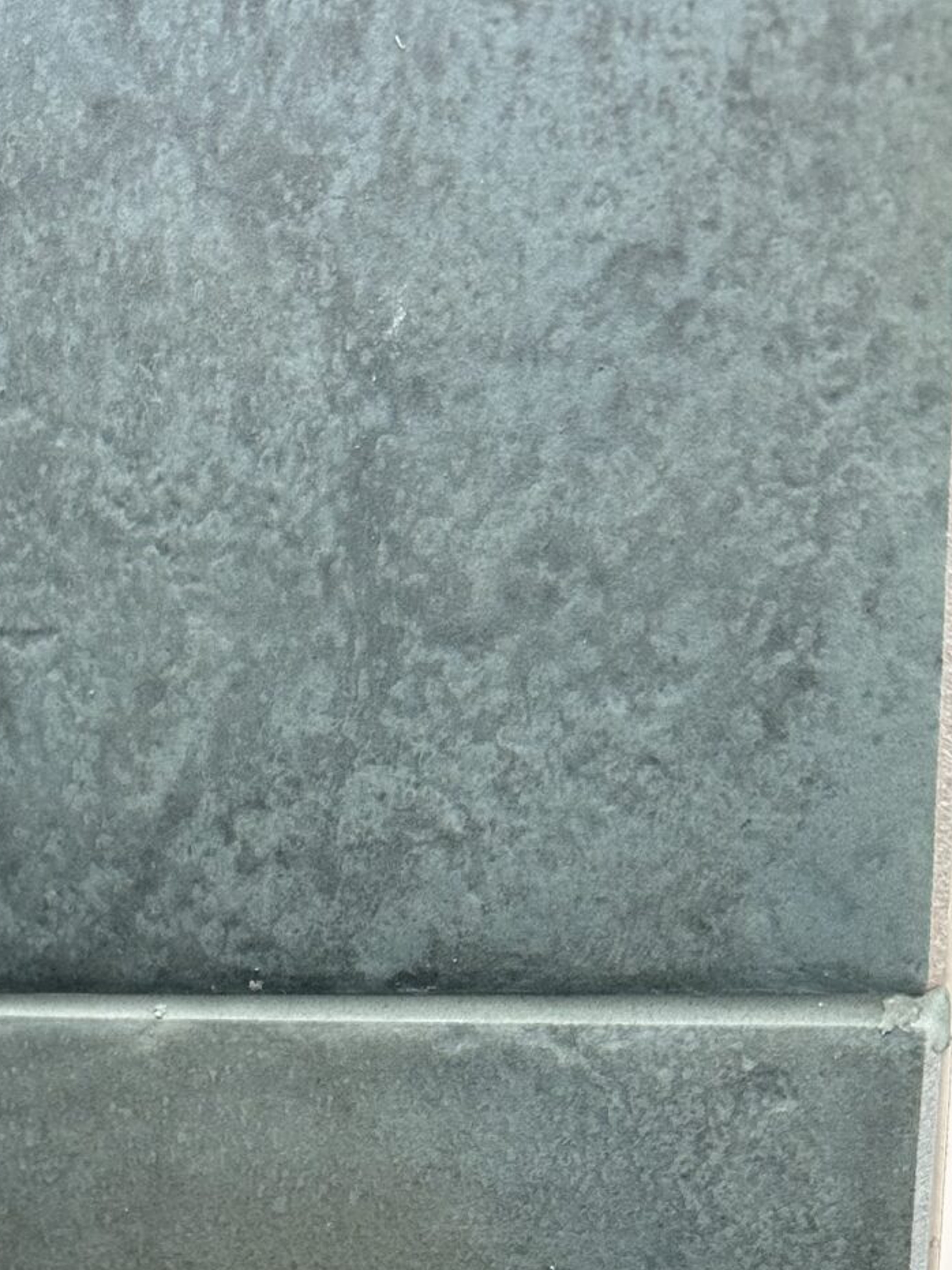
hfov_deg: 21.9
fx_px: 2421
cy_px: 1569
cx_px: 177
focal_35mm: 66
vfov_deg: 25.9
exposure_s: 1/121
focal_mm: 6.86
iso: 125
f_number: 1.78
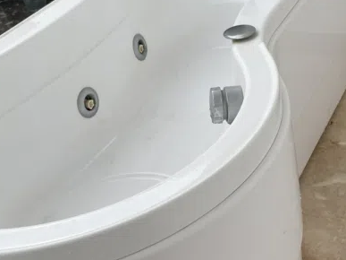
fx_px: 430
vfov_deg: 33.6
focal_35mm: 43
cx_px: 176
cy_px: 125
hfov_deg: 43.9
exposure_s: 1/121
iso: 32
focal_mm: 4.2
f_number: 1.6
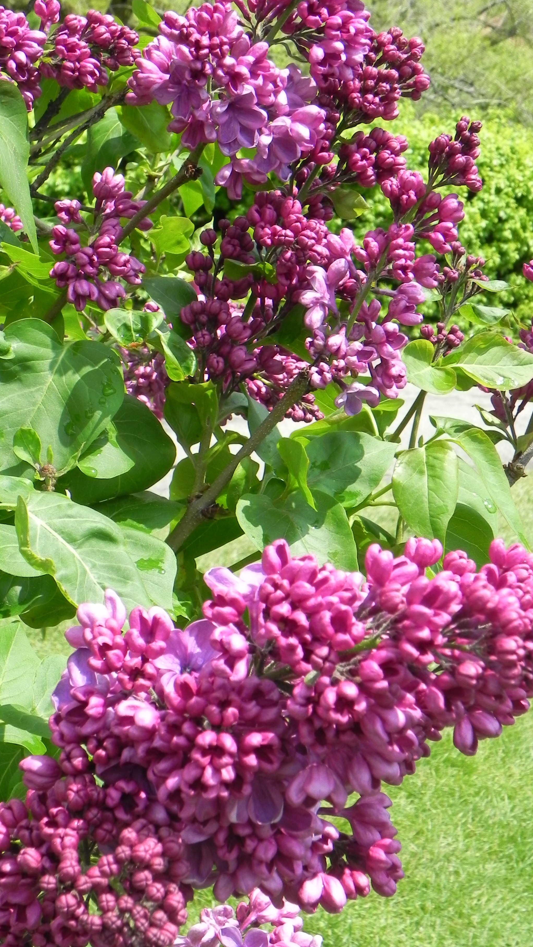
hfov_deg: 16.8
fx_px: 1809
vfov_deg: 29.4
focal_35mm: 72
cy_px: 473
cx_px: 252
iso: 160
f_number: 5.6
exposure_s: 1/276
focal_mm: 11.8
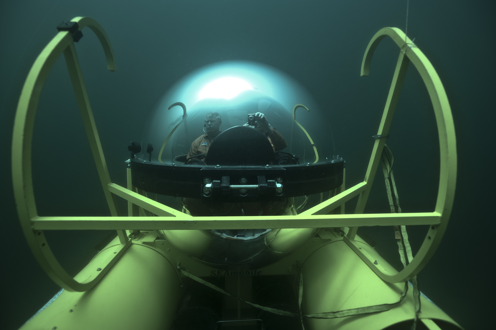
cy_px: 165
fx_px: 234
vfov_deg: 70.4
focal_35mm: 17
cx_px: 248
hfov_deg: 93.3
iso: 200
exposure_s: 1/100
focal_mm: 17
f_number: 5.6
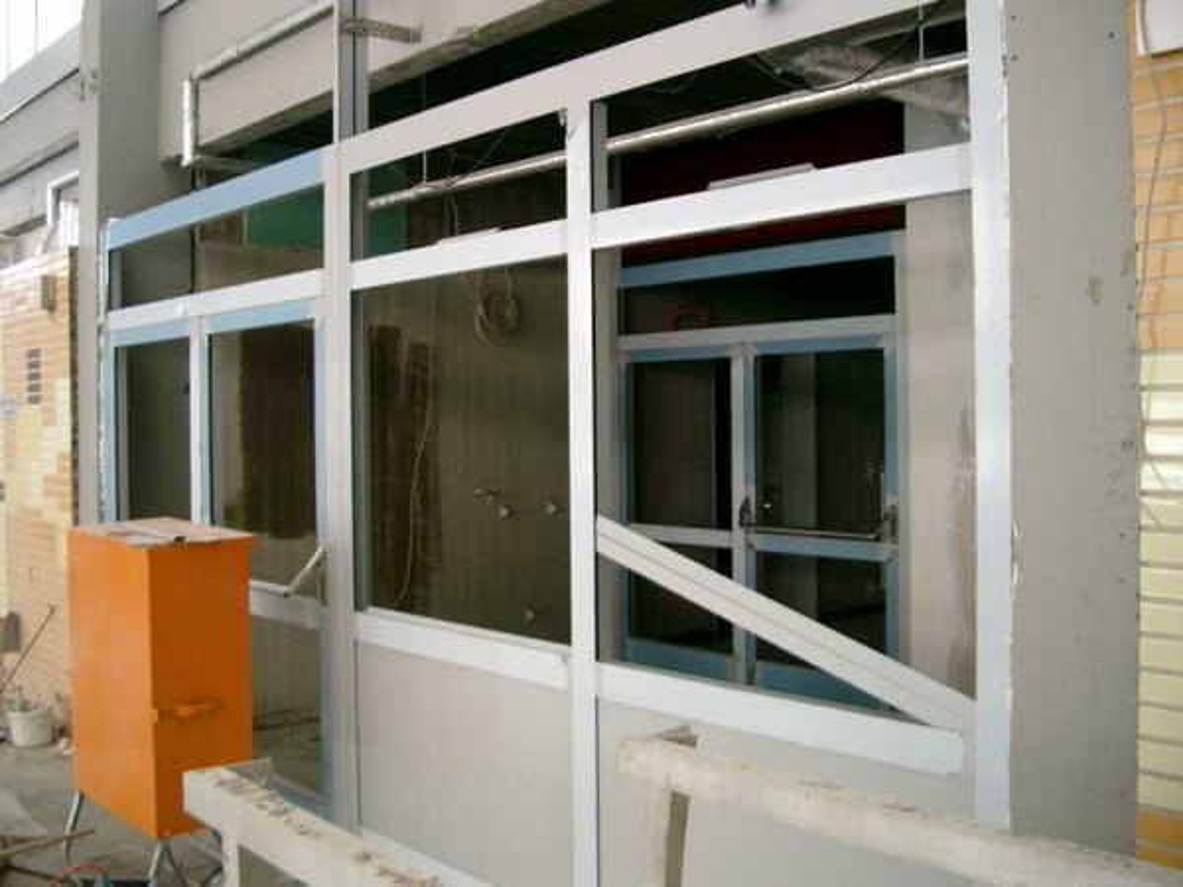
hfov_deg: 50.1
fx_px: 1264
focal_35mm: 37
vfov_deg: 38.7
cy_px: 444
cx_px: 592
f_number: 2.6
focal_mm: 7.6
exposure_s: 1/40
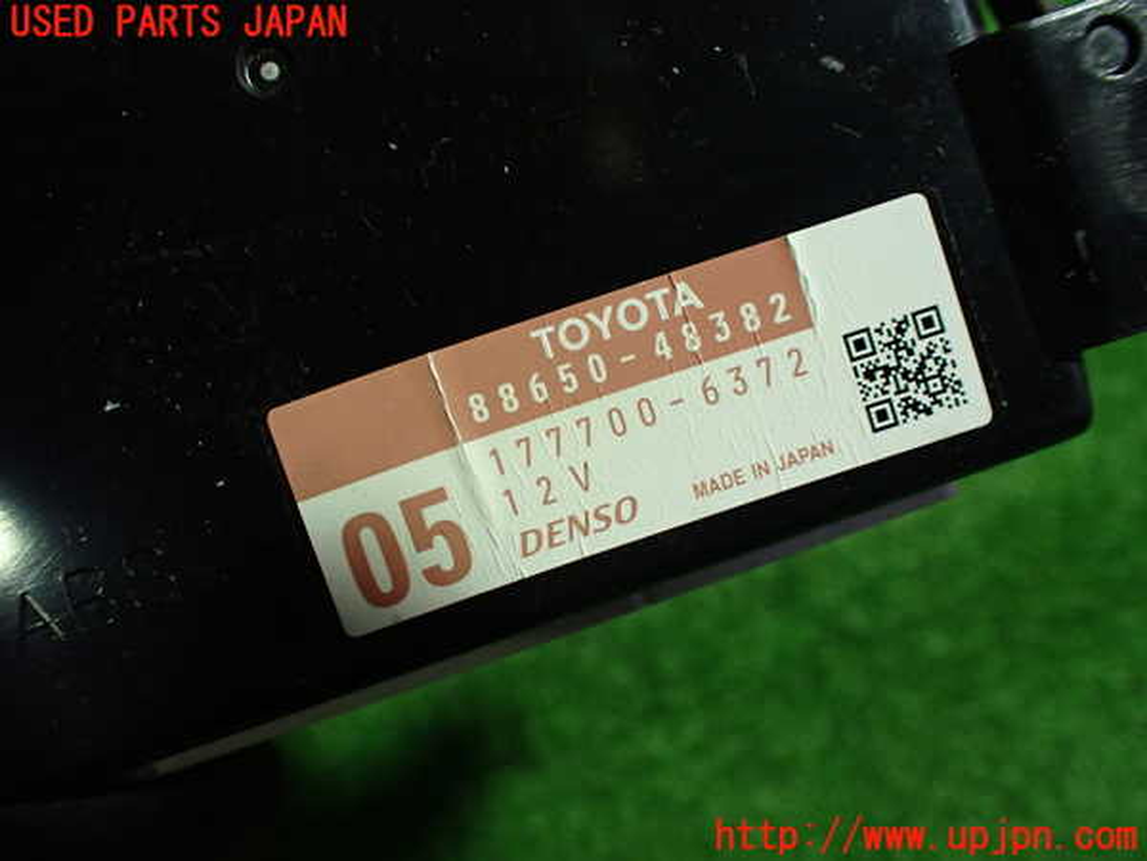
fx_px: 994
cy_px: 430
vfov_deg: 46.8
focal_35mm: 30
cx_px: 574
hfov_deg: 60.0
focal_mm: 5.4
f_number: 2.3
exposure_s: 1/125
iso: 500
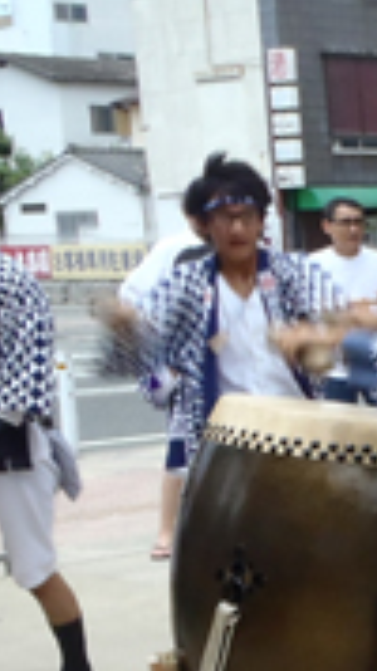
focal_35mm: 103
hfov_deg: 10.2
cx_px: 897
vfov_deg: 20.4
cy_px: 584
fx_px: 1832
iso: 100
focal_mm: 5
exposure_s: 1/60
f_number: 11
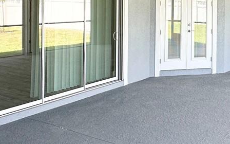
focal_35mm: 53
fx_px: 332
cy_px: 4
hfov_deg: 36.1
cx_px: 202
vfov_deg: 23.5
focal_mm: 2.22
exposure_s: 1/99
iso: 80
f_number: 2.2
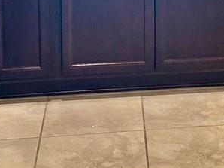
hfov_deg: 14.8
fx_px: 834
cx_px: 265
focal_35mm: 129
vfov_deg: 11.0
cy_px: -85
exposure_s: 1/60
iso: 125
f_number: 1.78
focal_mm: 6.86
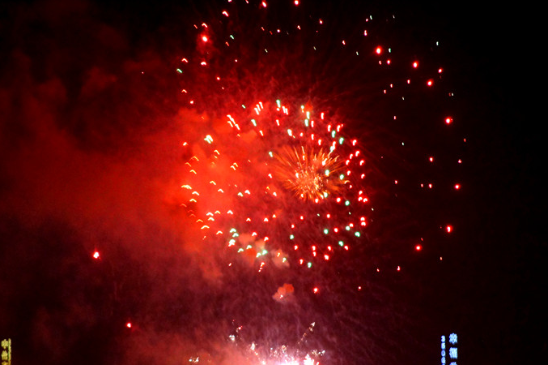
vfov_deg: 3.1
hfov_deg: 4.7
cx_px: 311
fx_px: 6737
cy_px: 260
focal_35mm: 443
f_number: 5.6
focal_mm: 200
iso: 1600
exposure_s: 1/8
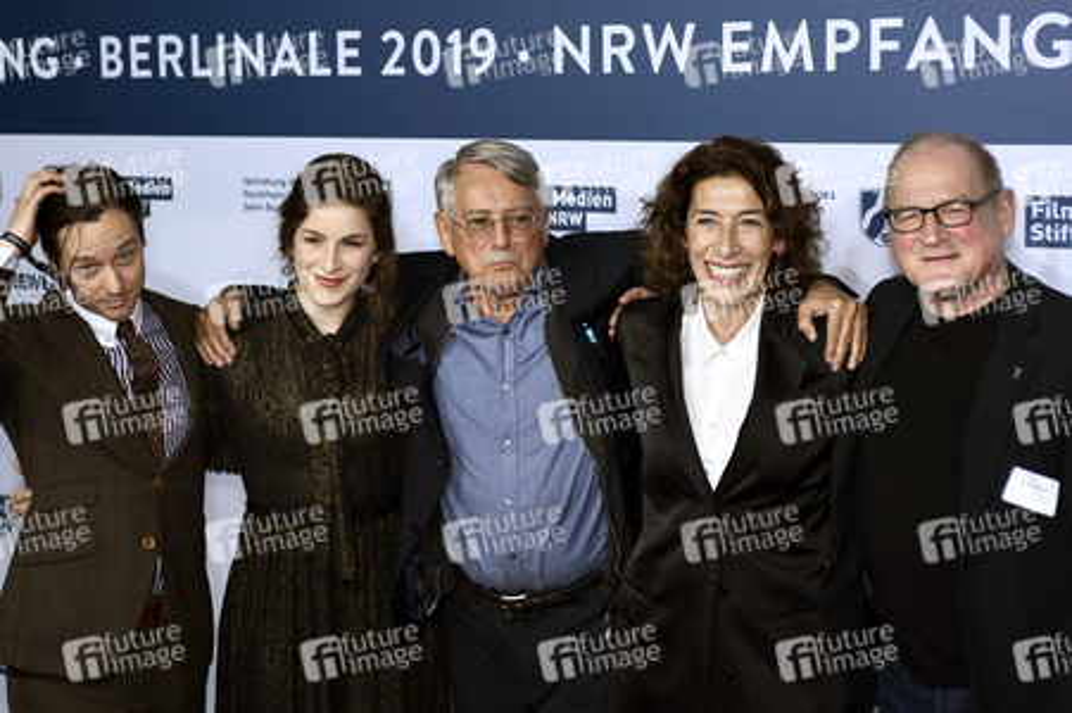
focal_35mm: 58
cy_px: 356
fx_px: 1726
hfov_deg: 34.5
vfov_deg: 23.3
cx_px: 536
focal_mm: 58
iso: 800
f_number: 4
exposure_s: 1/400
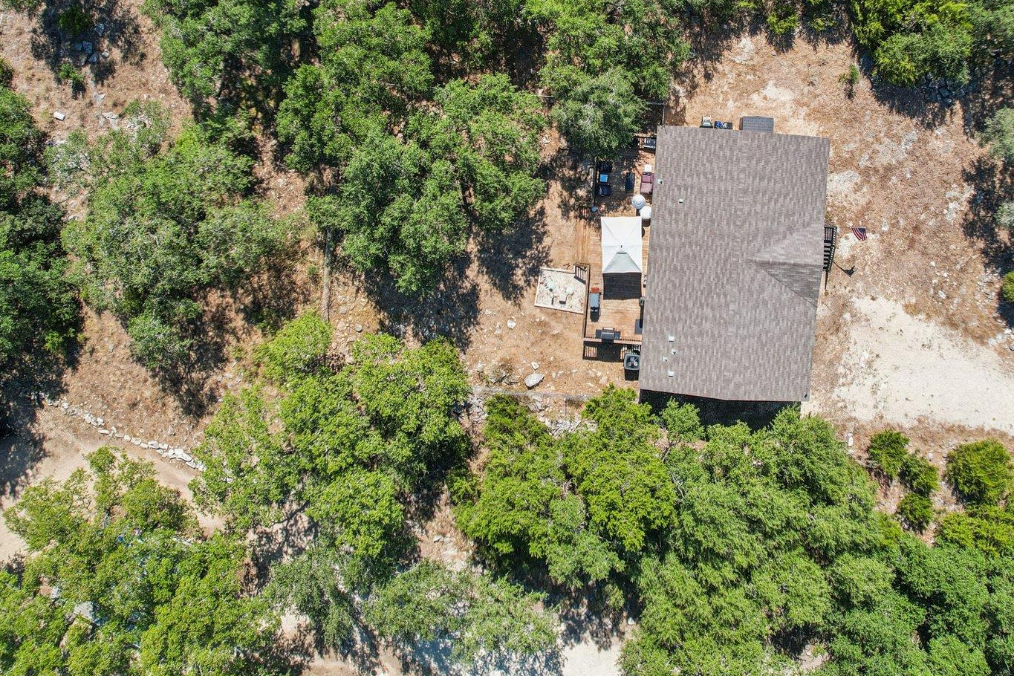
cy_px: 183
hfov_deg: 56.6
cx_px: 623
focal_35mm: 33
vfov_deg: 39.1
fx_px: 929
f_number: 2.8
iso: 100
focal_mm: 8.4
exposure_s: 1/1250
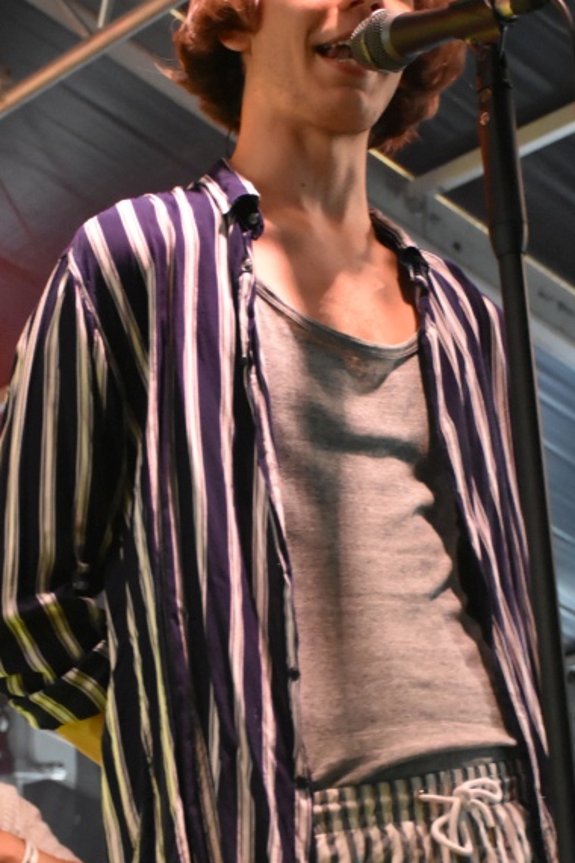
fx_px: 2300
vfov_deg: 21.2
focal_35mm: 96
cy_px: 531
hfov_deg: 14.3
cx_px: 278
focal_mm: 38
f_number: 4.2
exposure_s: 1/60
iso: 5000
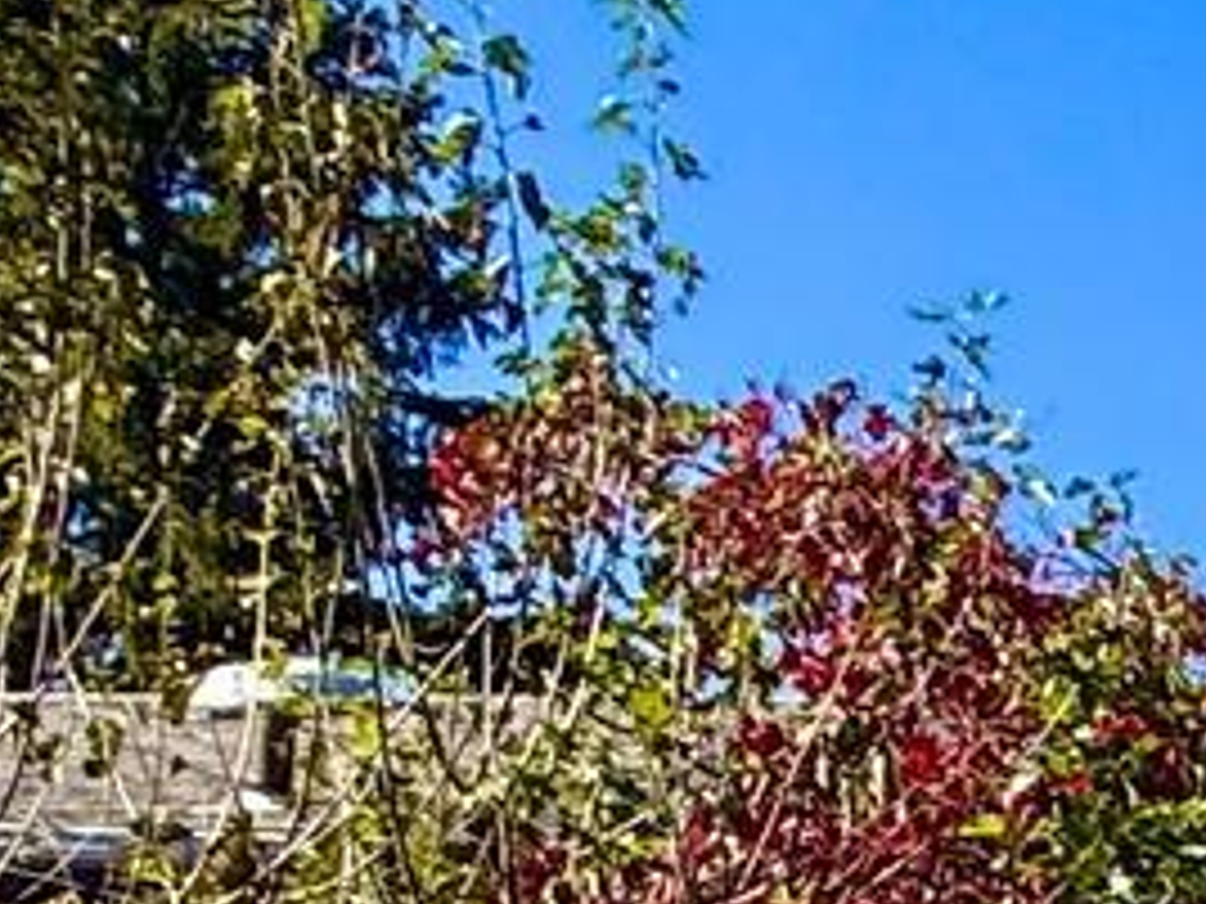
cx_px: 3510
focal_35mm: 107
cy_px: 2015
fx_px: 3728
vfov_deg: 11.8
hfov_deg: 11.6
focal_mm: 2.22
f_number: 2.2
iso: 50
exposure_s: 1/942
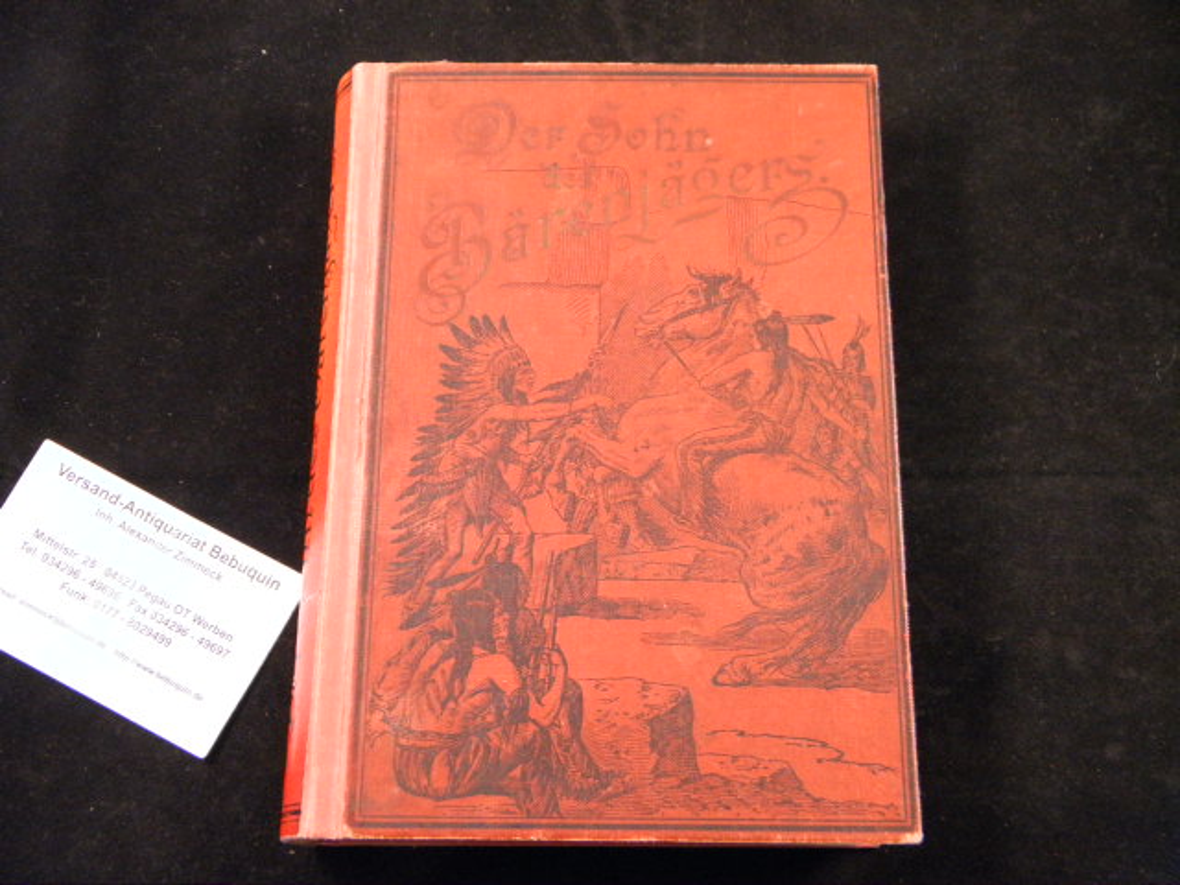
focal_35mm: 44
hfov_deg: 42.9
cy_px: 442
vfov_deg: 32.9
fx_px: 1500
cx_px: 590
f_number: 3.9
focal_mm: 7.9
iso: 400
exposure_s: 1/30
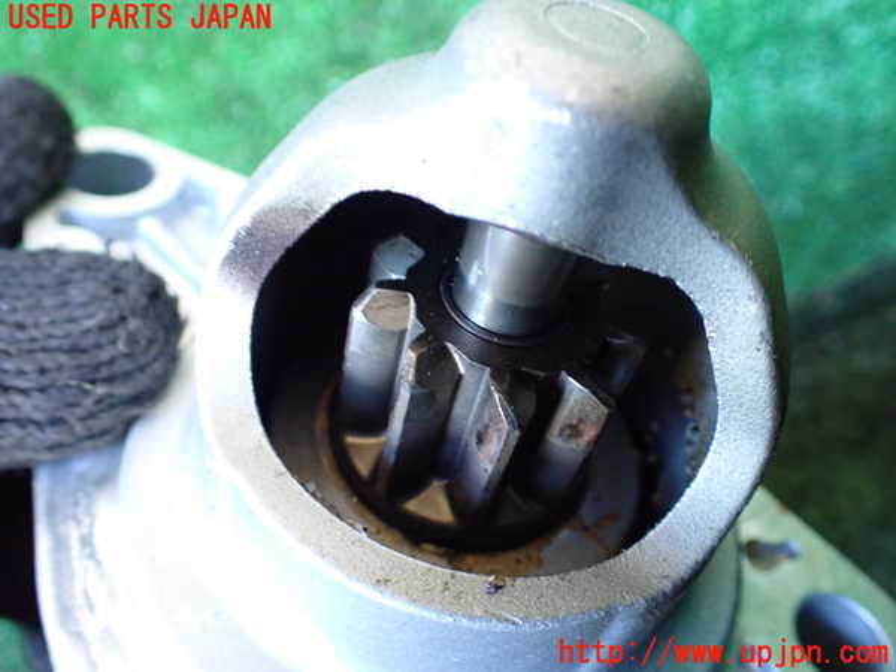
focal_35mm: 30
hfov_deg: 60.0
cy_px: 336
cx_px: 448
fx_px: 777
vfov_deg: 46.8
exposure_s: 1/40
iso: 800
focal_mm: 5.4
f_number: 2.3
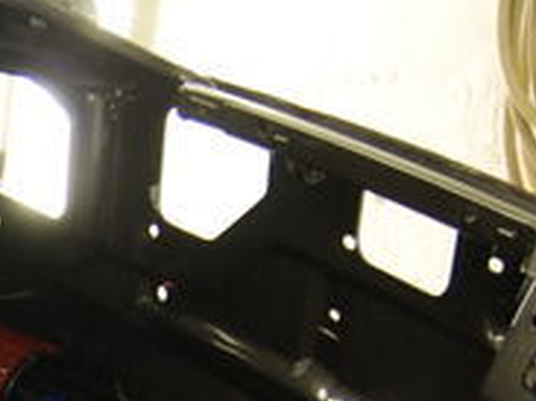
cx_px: -164
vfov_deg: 12.9
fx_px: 1718
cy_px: 524
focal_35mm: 111
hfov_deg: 16.7
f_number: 3.8
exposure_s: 1/50
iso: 800
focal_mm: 22
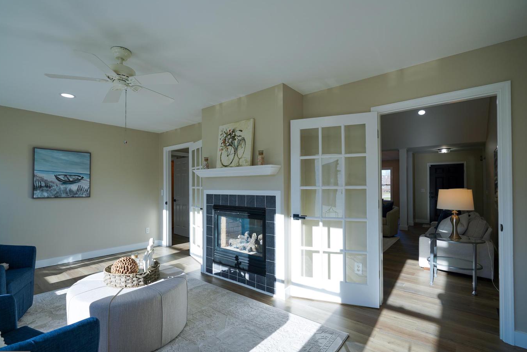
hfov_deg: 93.2
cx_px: 250
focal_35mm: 17
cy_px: 184
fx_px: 249
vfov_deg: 70.4
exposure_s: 1/100
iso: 100
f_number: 5
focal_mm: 16
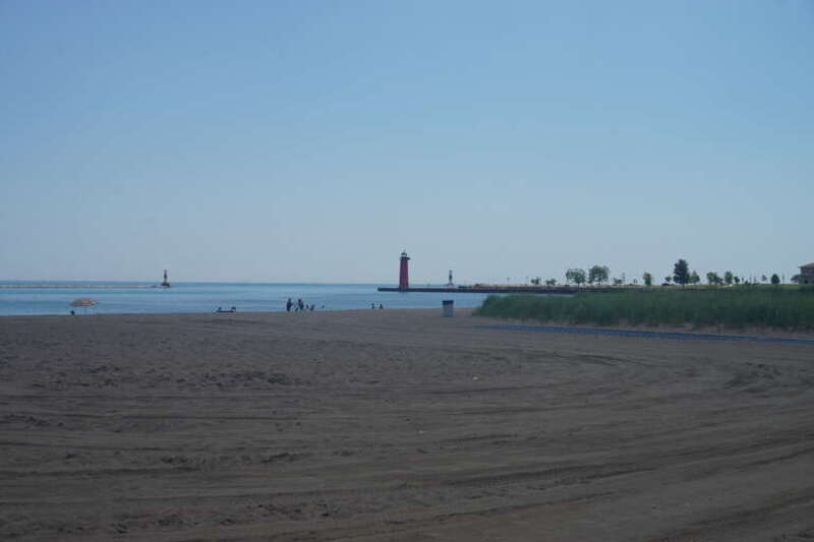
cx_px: 407
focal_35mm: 56
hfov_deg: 35.9
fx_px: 1255
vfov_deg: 24.4
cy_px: 271
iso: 100
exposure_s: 1/250
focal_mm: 37
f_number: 11
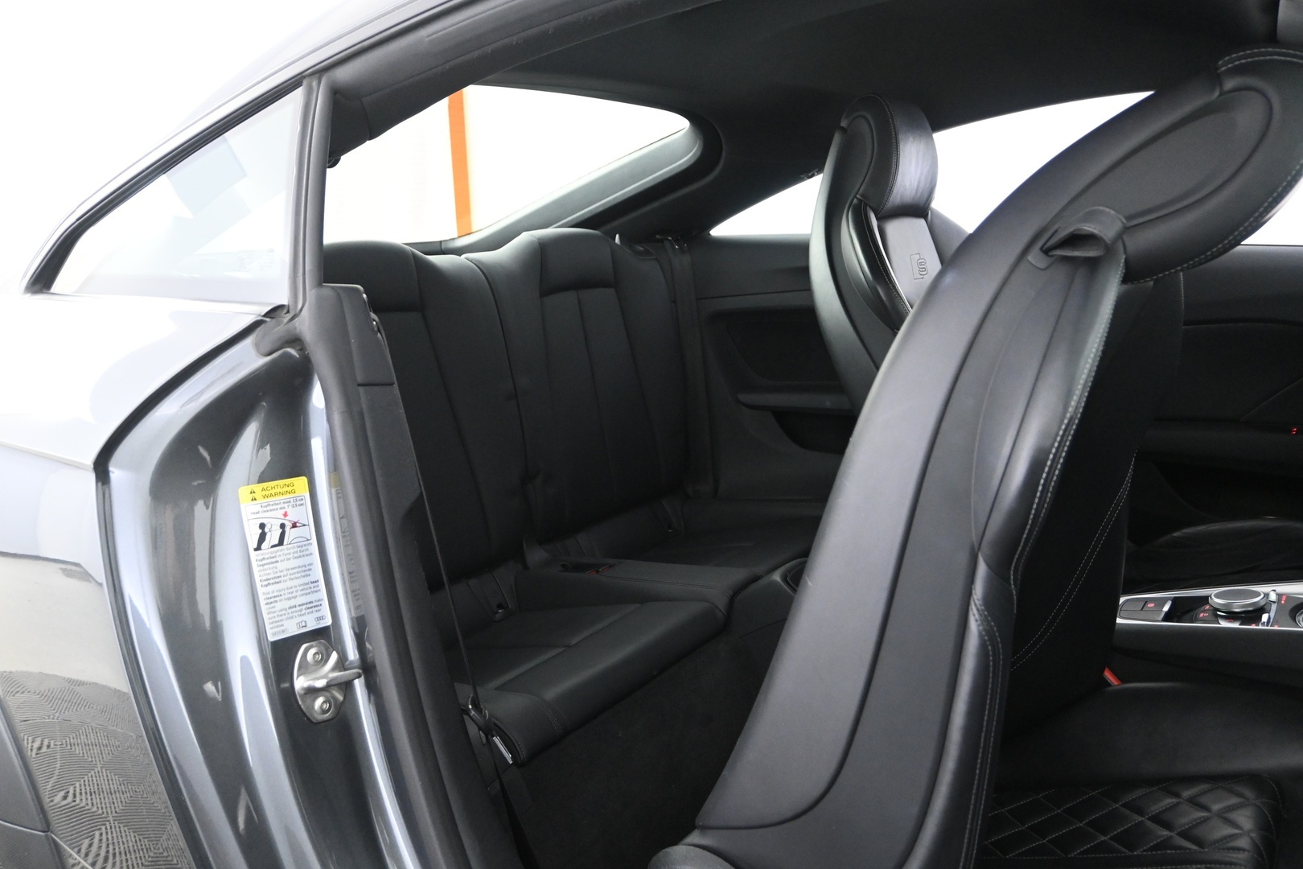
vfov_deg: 44.6
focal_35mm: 29
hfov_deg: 63.2
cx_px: 652
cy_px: 434
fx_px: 1059
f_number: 3.8
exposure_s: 1/30
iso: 3200
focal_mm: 19.5
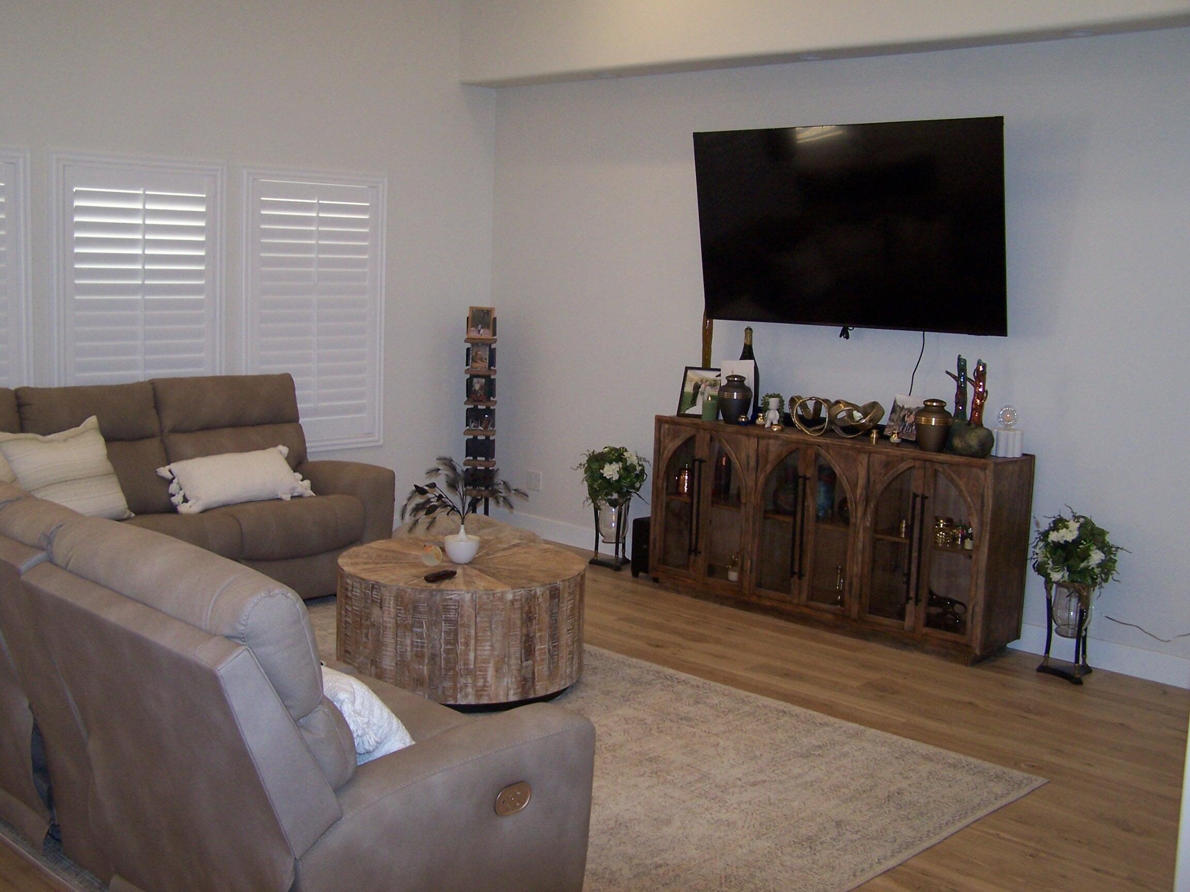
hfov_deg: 49.0
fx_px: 1306
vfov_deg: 37.7
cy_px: 446
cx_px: 595
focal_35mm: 38
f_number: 2.8
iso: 140
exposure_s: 1/60
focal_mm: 6.3
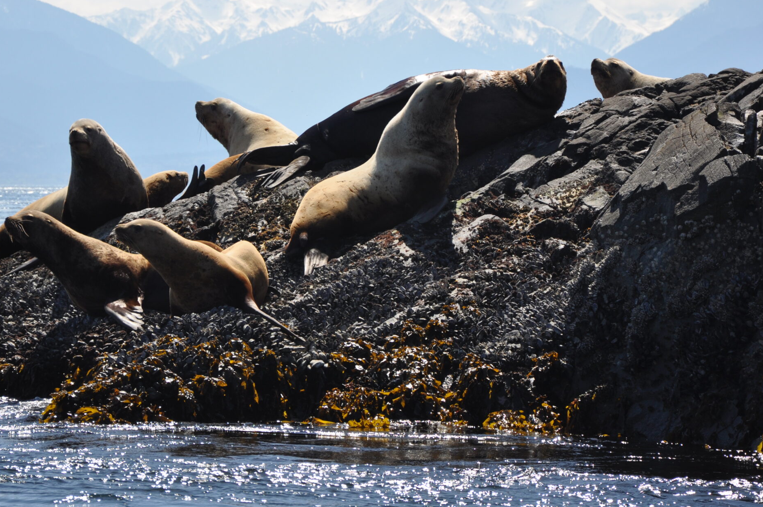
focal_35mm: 216
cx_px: 315
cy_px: 179
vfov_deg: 6.4
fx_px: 4565
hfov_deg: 9.6
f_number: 5.6
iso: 200
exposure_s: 1/1000
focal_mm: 105
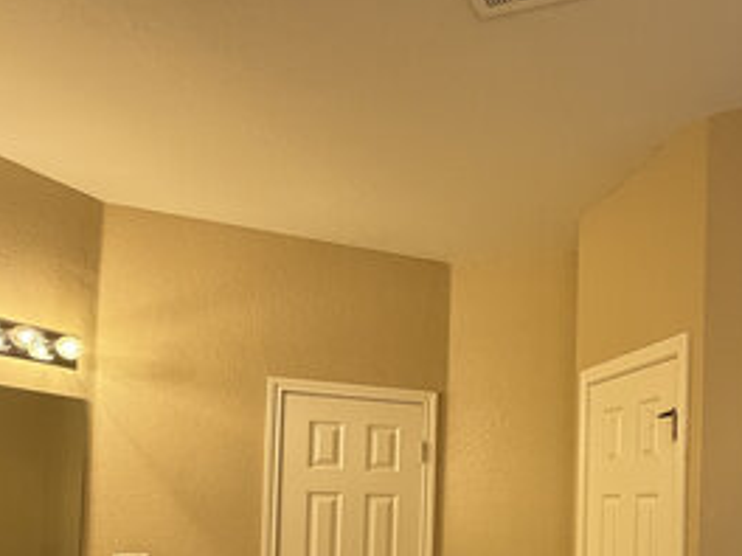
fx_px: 729
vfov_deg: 39.0
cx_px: 579
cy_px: 494
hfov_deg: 51.1
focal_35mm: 34
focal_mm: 2.22
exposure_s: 1/120
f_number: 2.2
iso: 320
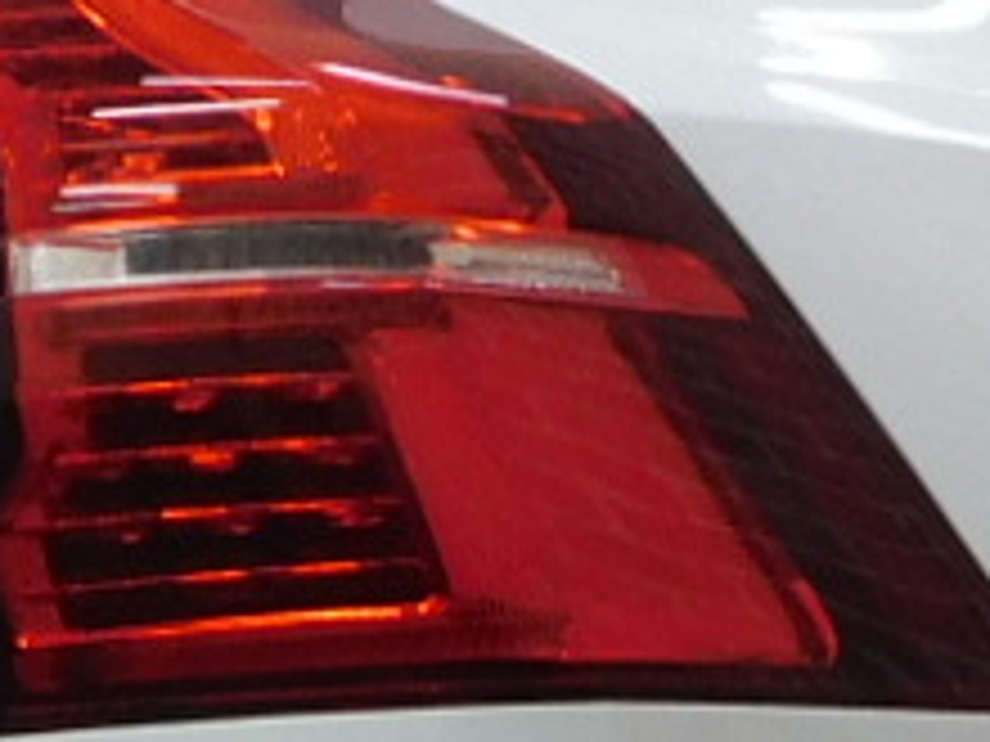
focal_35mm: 167
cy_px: 1232
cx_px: 626
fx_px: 4776
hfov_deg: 11.8
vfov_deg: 8.6
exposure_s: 1/30
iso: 180
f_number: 3
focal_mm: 4
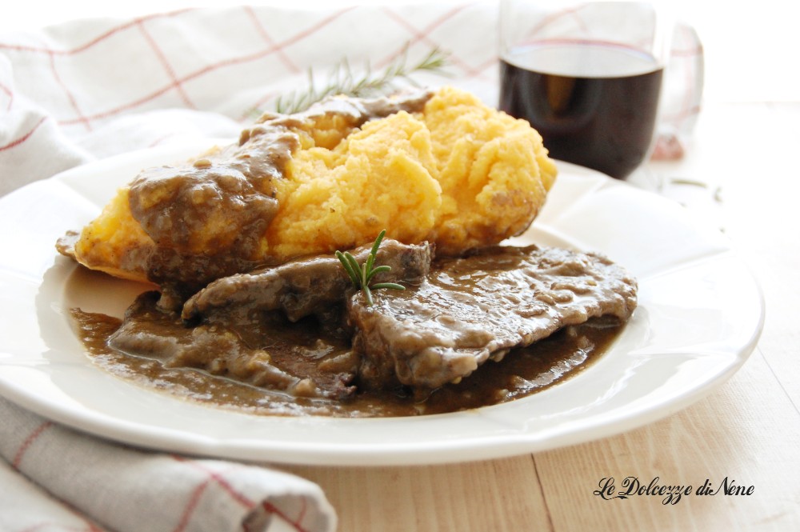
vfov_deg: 21.5
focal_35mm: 63
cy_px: 266
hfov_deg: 31.9
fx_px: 1399
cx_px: 400
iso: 800
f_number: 5.3
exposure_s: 1/50
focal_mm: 42
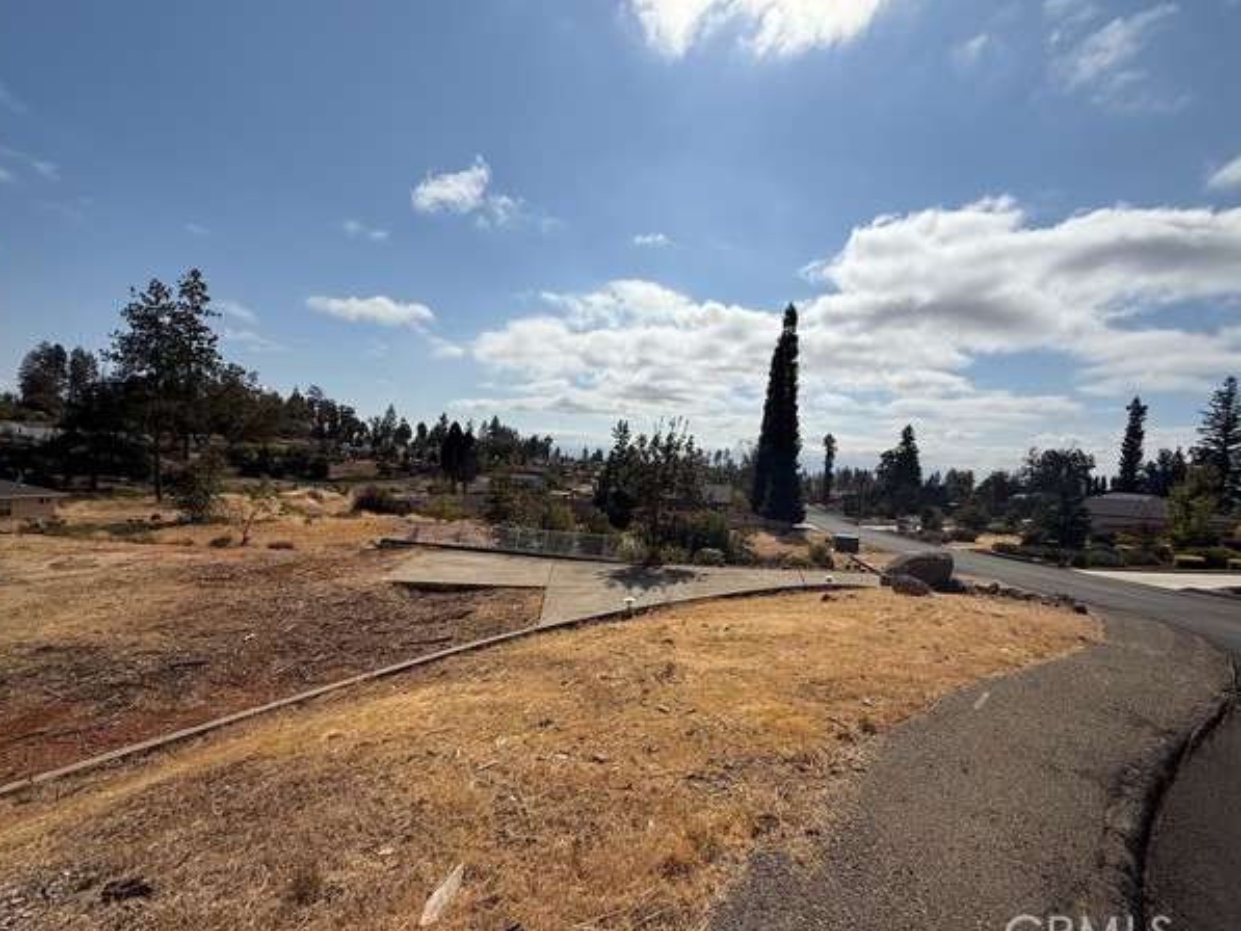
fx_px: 538
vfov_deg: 81.8
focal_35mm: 15
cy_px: 466
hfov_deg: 98.1
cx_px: 642
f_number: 2.2
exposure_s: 1/6173
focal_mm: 2.22
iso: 40
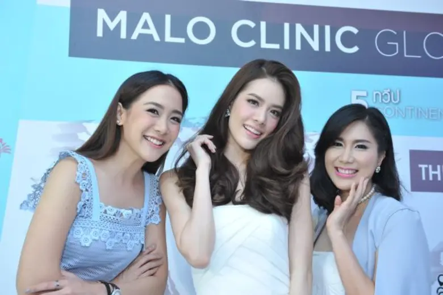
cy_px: 148
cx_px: 222
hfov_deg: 41.1
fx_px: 590
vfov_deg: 28.0
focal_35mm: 48
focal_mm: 48
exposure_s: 1/80
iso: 1600
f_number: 5
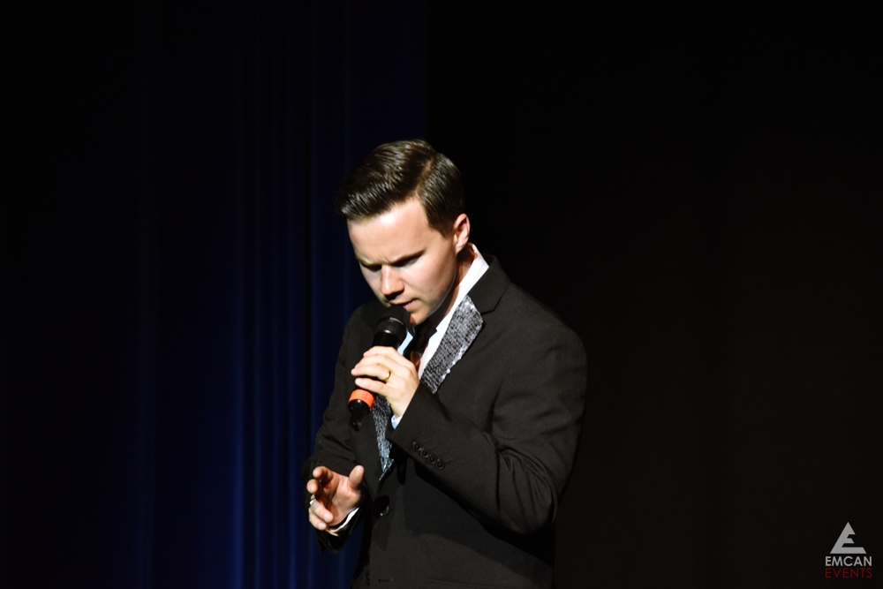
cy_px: 294
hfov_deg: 8.1
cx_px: 442
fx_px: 6255
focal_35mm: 255
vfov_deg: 5.4
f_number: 5
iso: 1600
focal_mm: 170
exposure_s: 1/60
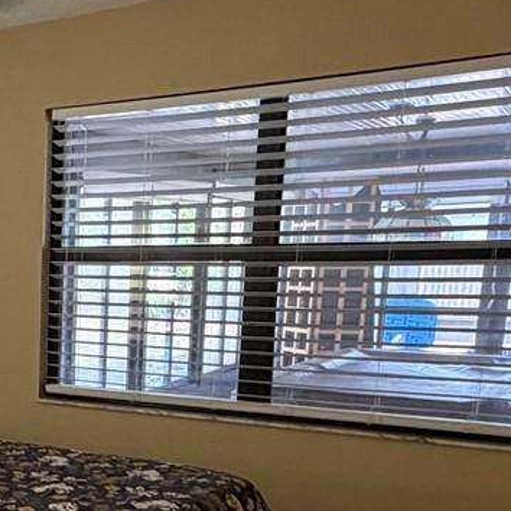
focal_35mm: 56
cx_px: -120
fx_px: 935
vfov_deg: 29.6
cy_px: 432
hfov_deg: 26.7
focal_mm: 2.22
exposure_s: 1/60
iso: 400
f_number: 2.2
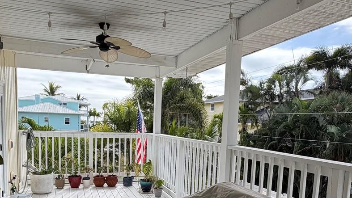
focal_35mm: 31
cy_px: 155
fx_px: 289
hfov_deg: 62.6
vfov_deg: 36.7
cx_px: 169
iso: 40
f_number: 2.2
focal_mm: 2.22
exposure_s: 1/770
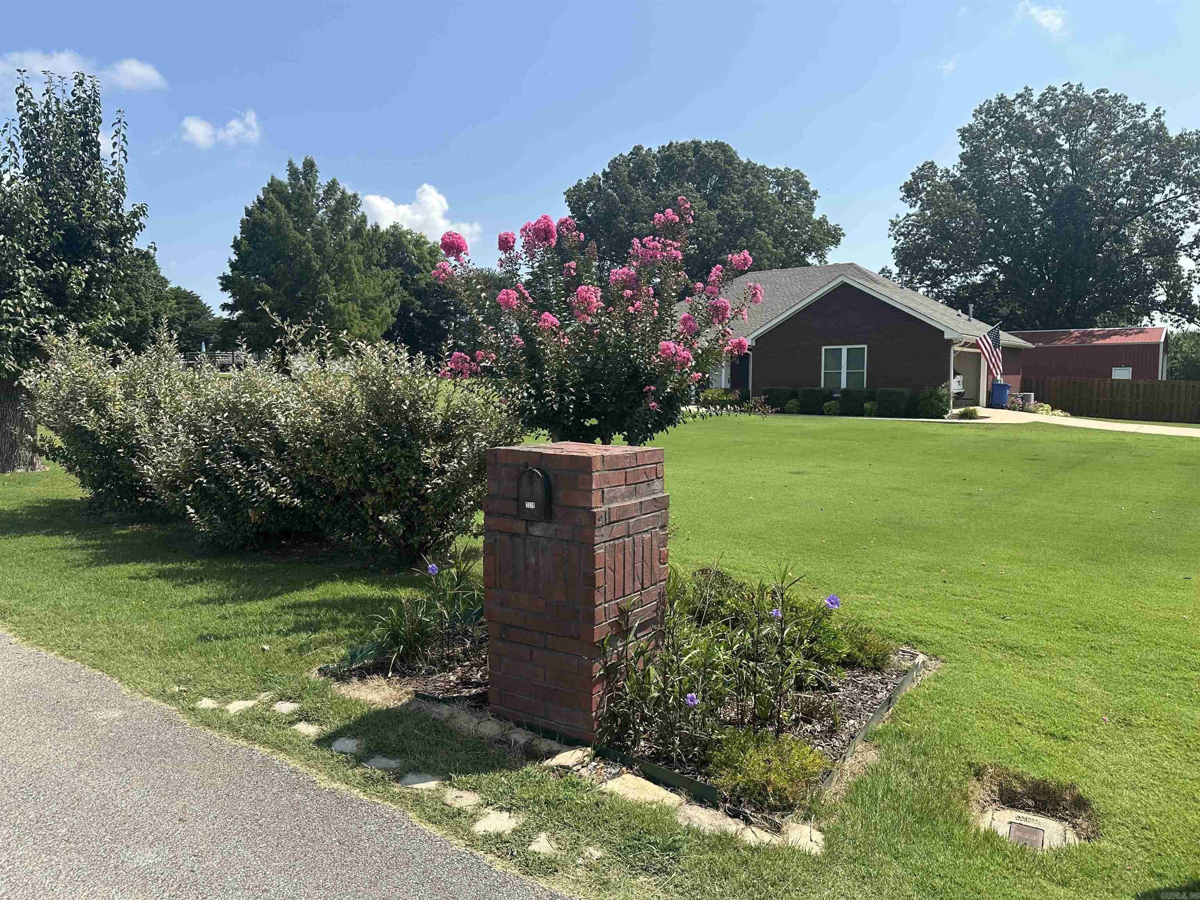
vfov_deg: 56.8
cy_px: 450
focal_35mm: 24
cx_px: 600
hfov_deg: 71.6
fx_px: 832
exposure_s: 1/3717
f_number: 1.78
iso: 80
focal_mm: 6.86
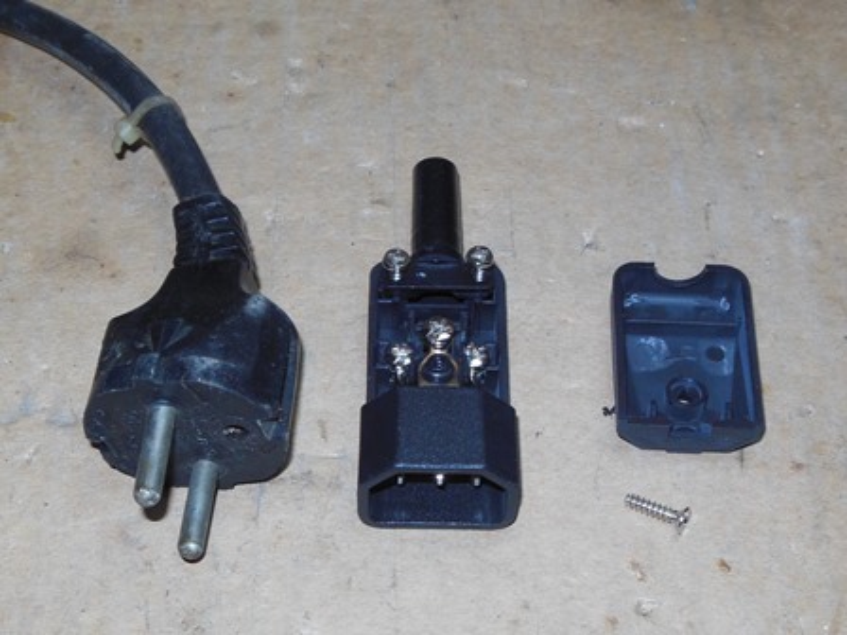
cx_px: 424
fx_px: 930
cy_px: 318
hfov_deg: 49.0
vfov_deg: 37.7
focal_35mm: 38
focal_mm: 6.8
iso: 200
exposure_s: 1/30
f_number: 7.2
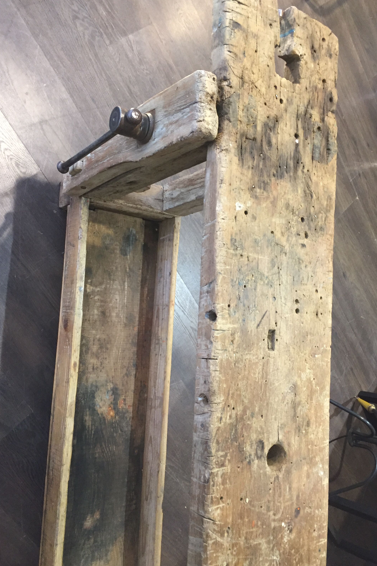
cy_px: 283
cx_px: 199
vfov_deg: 60.3
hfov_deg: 42.3
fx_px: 487
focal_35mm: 31
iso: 200
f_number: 2.2
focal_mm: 4.15
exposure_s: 1/33
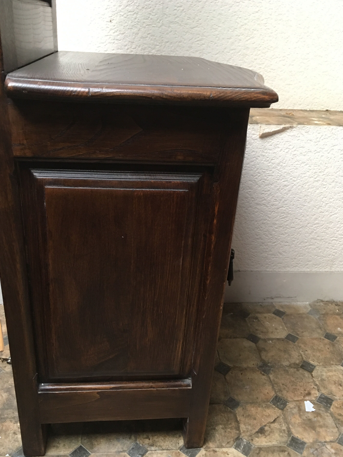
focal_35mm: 31
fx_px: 410
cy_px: 234
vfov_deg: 58.3
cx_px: 167
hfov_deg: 45.4
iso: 200
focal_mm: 4.15
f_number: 2.2
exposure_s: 1/33
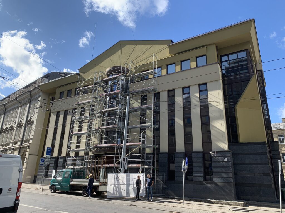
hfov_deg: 67.3
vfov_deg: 53.1
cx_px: 142
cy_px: 106
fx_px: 214
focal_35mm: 26
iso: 25
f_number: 1.8
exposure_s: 1/1100
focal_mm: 4.25
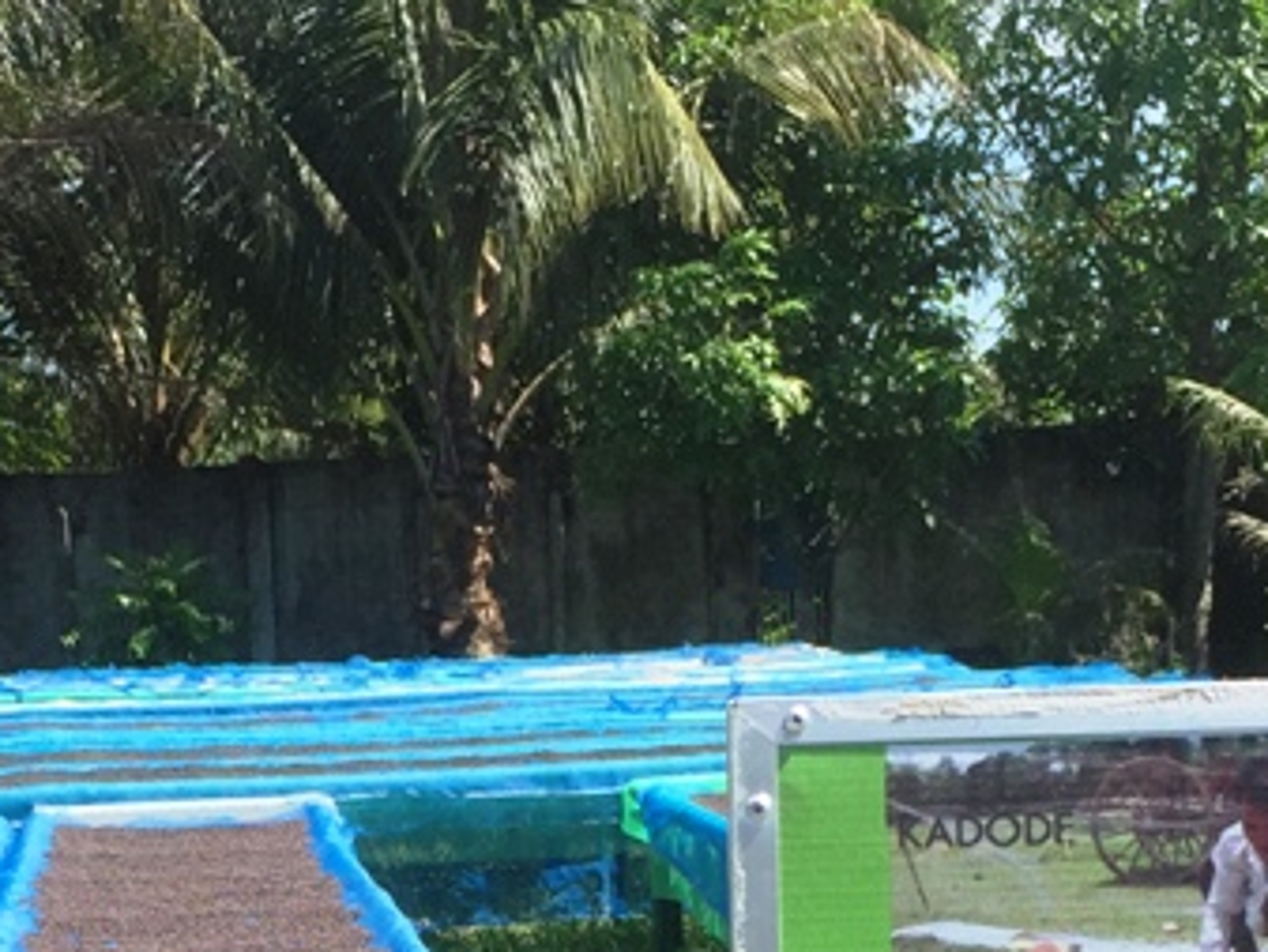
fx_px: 3225
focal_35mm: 88
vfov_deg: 15.8
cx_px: 425
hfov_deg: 22.2
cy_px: 1309
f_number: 2.2
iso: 32
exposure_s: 1/1041
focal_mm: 4.15
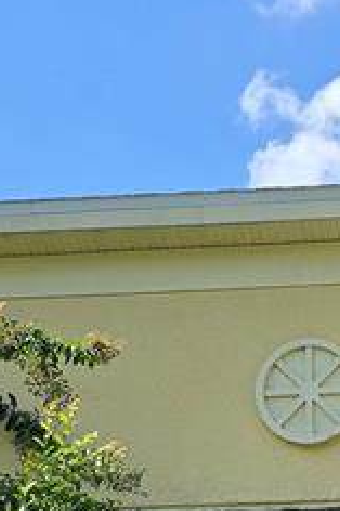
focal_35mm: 104
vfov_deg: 17.6
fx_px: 1475
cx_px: 377
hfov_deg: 12.9
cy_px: 775
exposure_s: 1/880
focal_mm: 6.3
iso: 12
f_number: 1.7
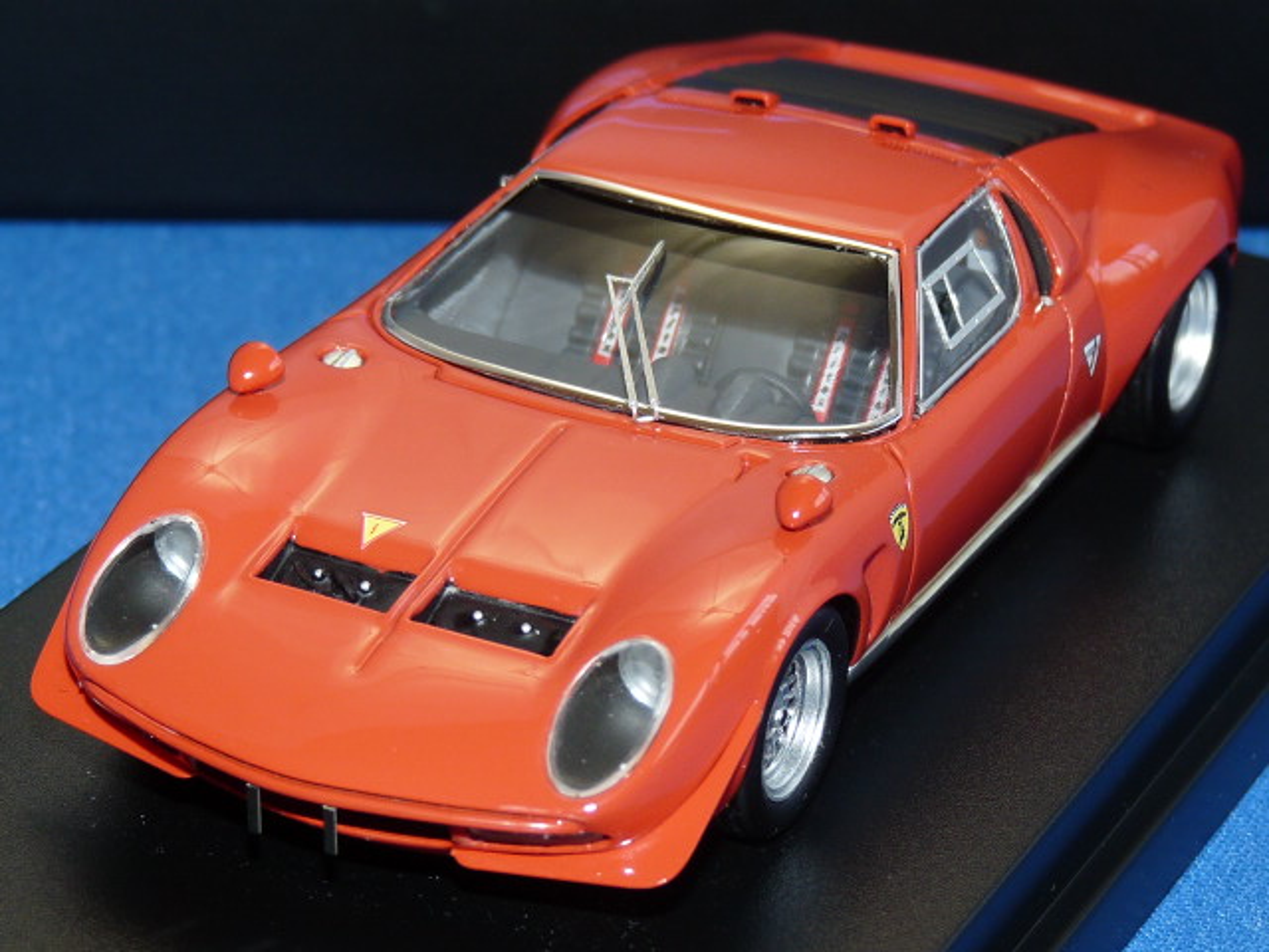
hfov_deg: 14.0
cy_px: 476
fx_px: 5169
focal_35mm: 141
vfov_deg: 10.5
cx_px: 634
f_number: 3.4
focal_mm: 14.4
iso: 100
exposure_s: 1/40
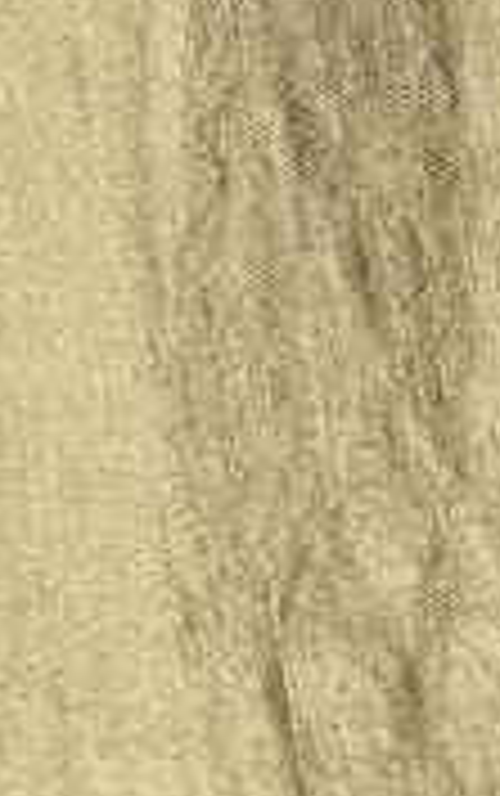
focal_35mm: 166
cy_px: -259
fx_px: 3610
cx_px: 351
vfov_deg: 12.2
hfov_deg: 7.9
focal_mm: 4.25
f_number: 1.8
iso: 200
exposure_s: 1/60
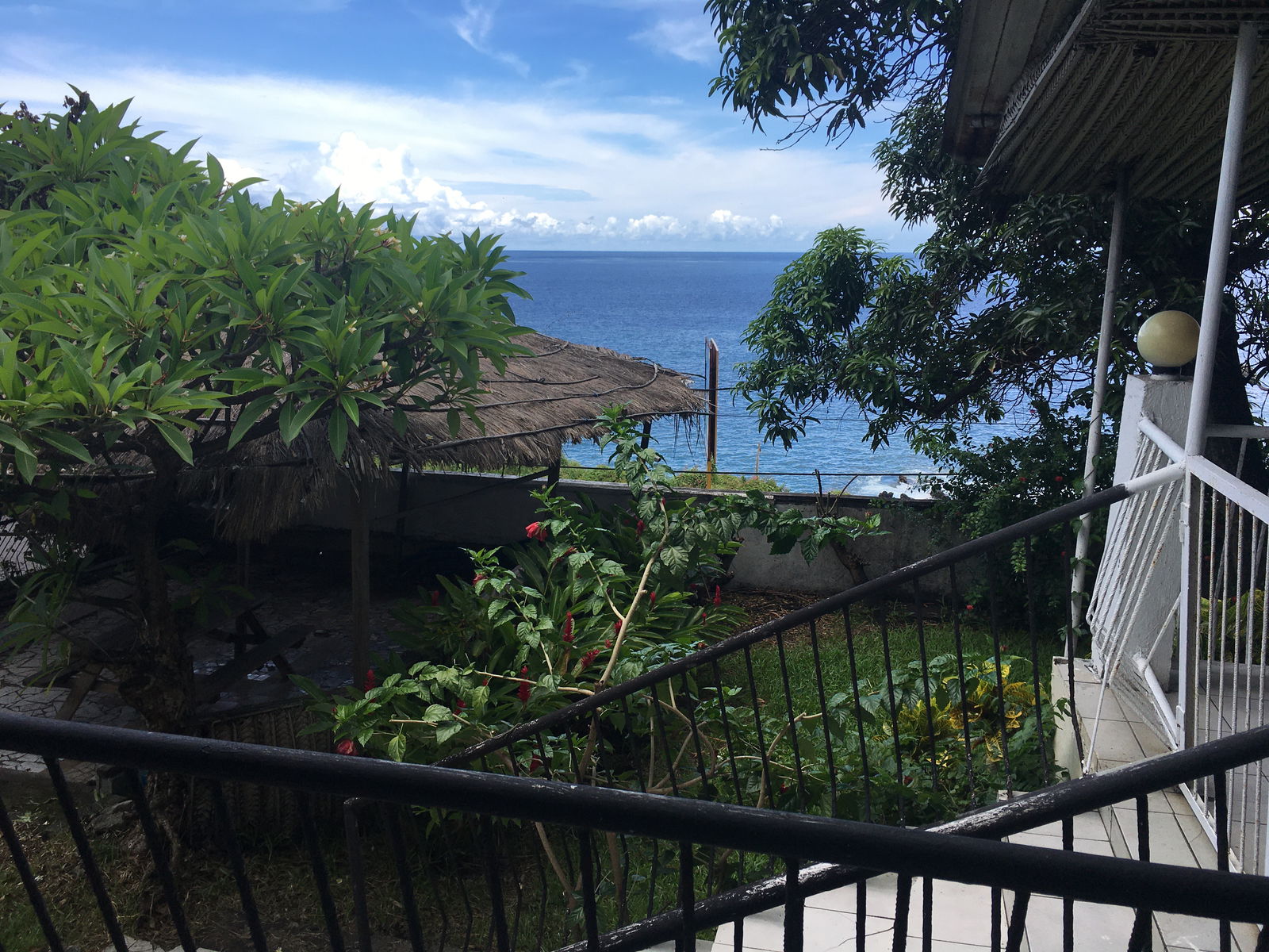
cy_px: 476
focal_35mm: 29
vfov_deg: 48.2
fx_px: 1063
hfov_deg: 61.7
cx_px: 634
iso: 25
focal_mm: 4.15
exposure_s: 1/999
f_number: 2.2
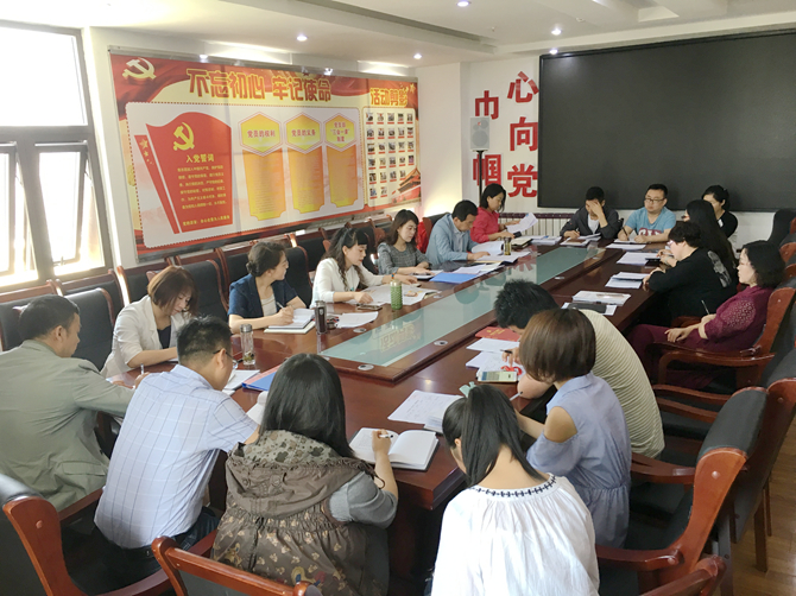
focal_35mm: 29
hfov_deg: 61.7
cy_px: 298
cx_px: 398
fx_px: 667
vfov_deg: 48.2
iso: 100
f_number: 2.2
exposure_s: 1/33
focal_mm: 4.15
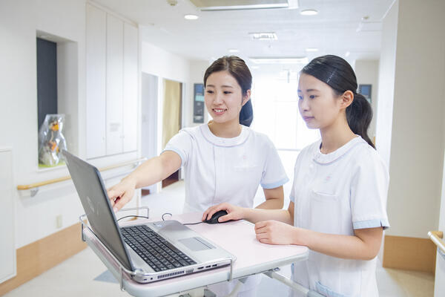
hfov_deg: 58.7
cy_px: 148
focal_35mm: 32
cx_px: 222
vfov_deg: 41.1
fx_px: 396
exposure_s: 1/160
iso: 1600
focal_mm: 21
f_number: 2
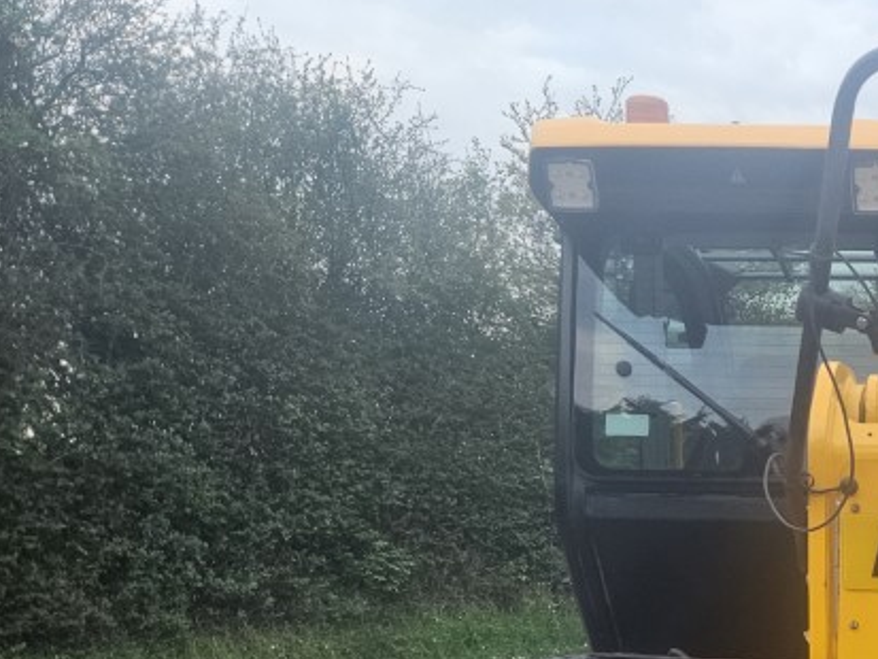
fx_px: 1446
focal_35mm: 57
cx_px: 1008
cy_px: 663
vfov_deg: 24.5
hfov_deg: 29.7
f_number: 1.8
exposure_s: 1/180
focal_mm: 5.4
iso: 160
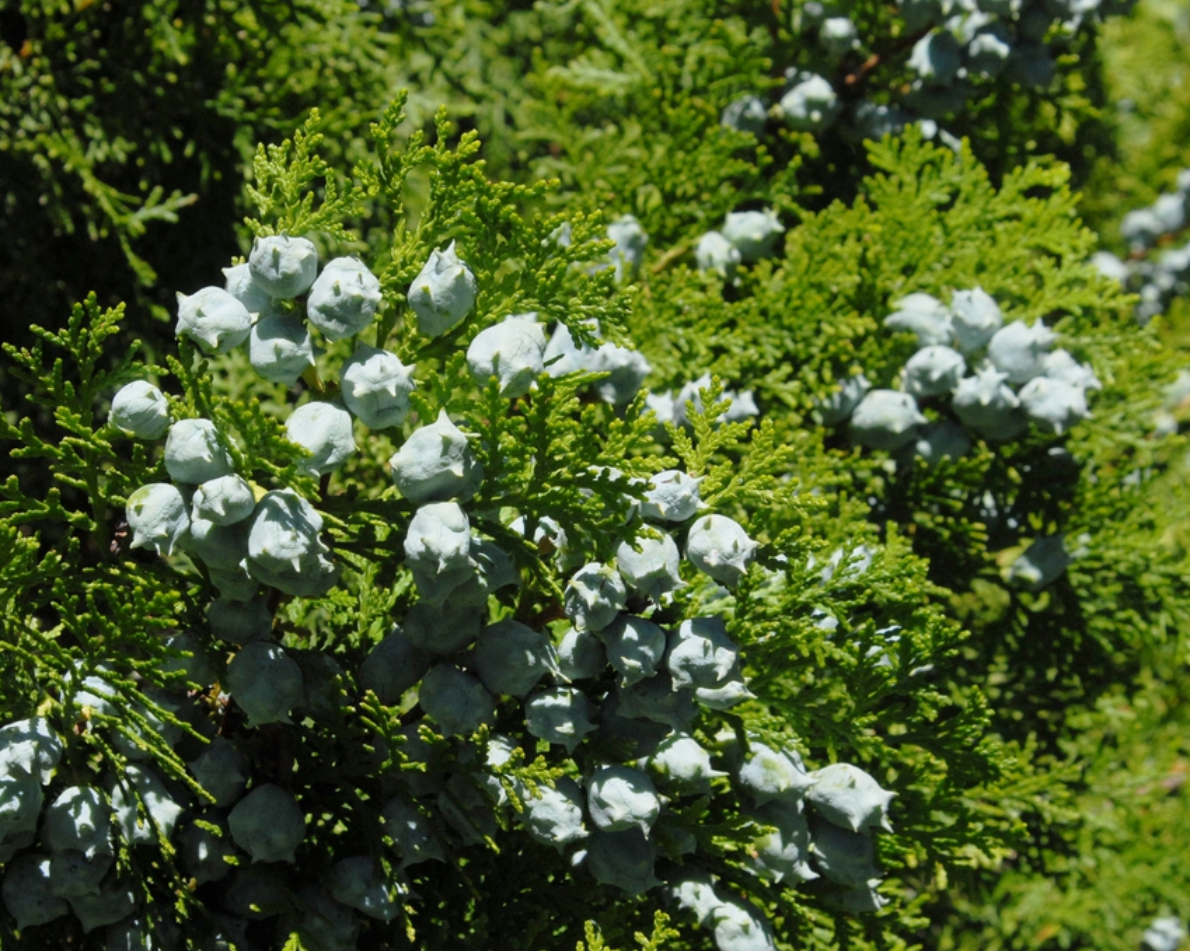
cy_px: 474
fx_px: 2993
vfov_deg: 18.1
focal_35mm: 85
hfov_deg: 22.5
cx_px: 477
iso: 400
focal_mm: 50
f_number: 11
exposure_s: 1/500
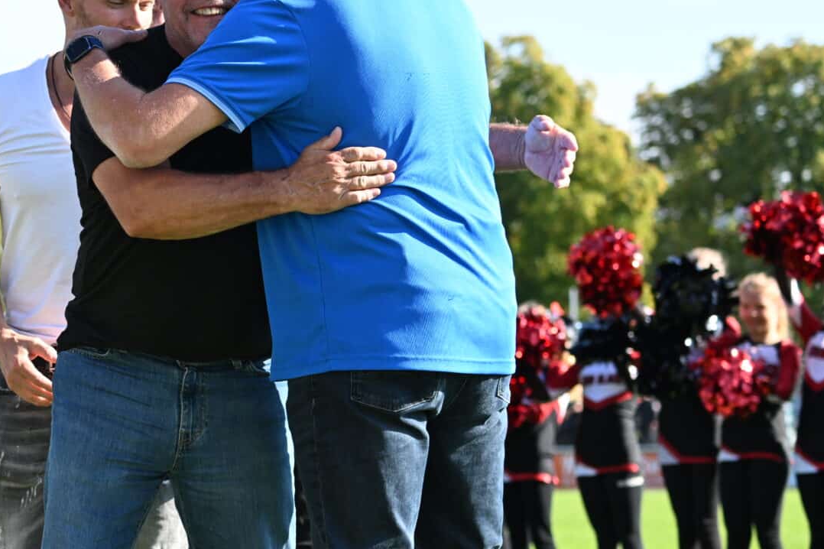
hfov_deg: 13.4
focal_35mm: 152
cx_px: 93
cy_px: 264
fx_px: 3478
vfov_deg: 9.0
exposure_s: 1/1600
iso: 720
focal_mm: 80
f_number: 4.5
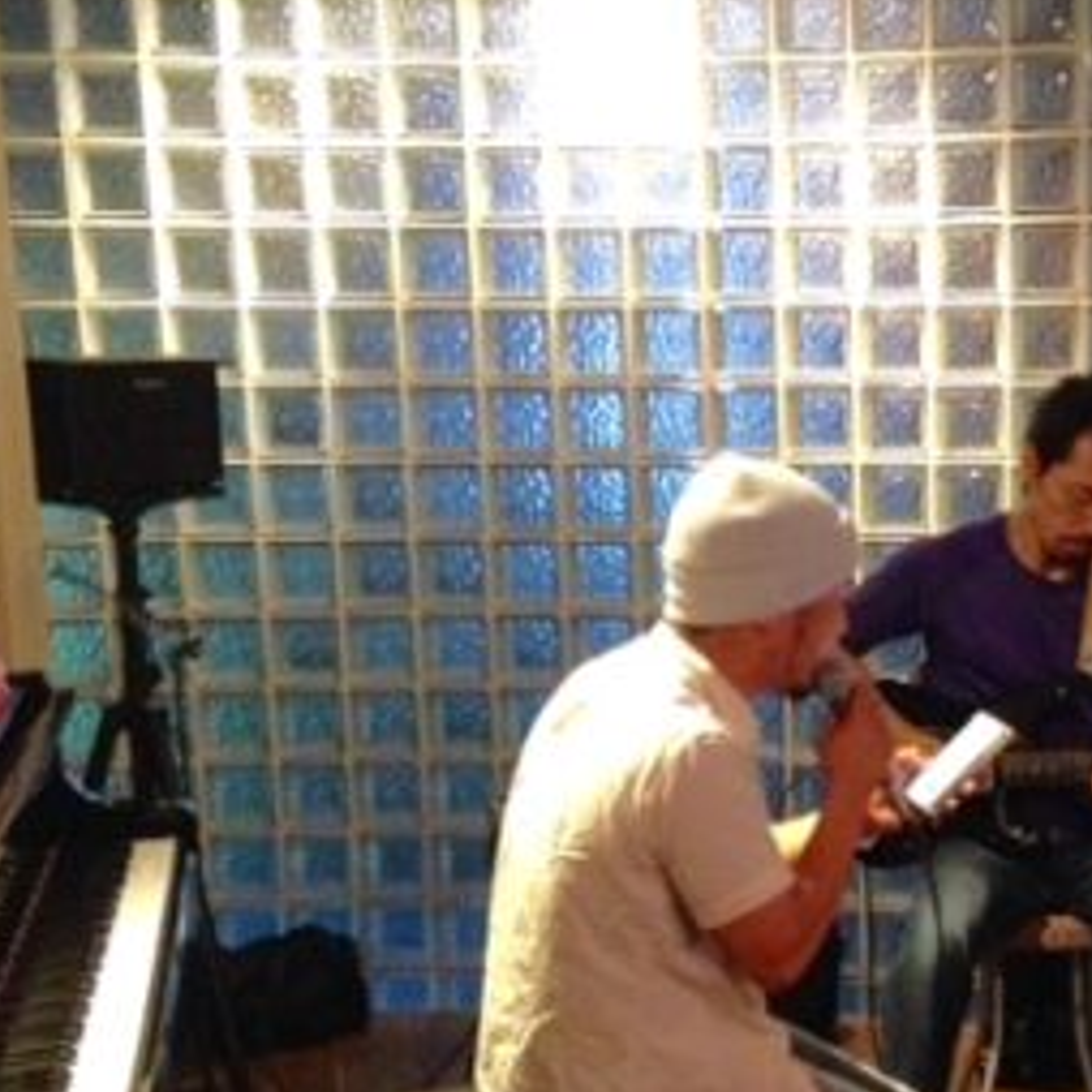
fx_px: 2463
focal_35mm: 69
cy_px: 795
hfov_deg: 24.5
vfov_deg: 24.8
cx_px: 920
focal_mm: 4.12
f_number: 2.4
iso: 640
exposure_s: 1/15
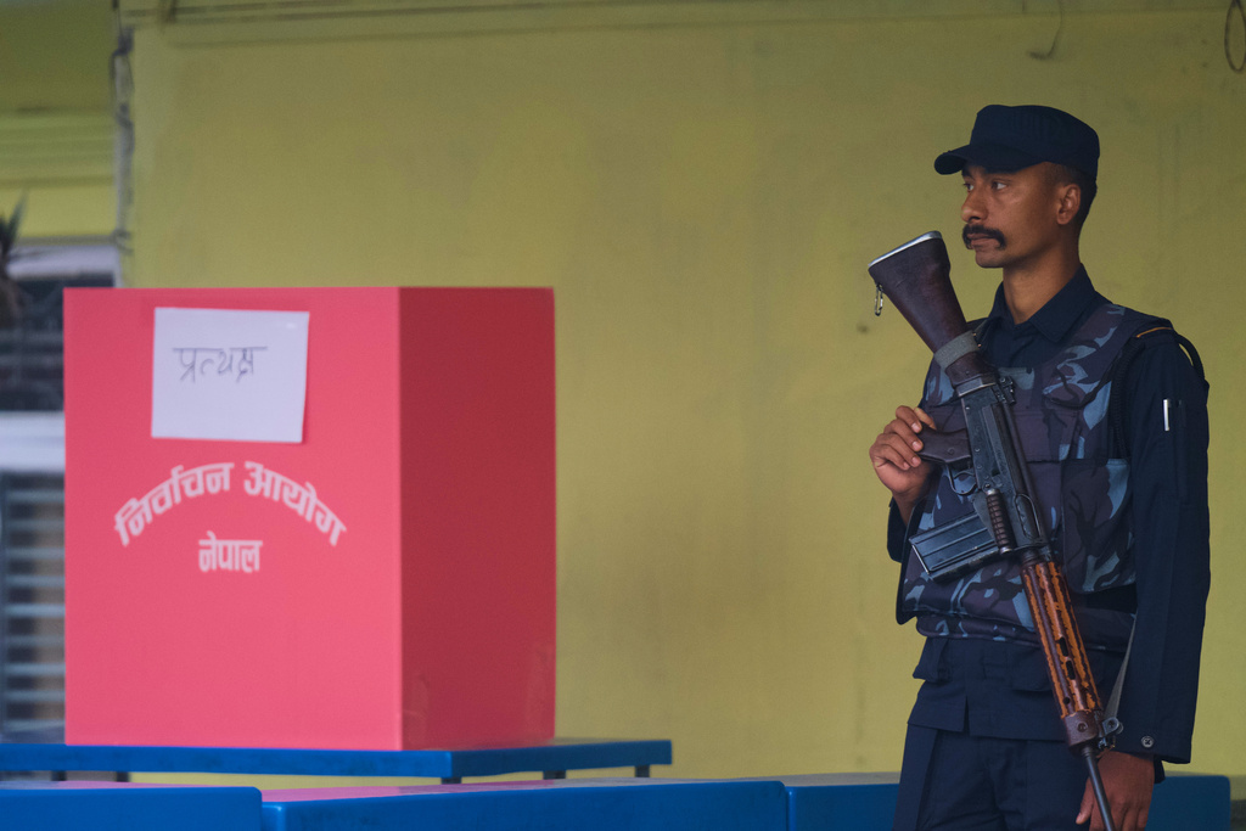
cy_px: 416
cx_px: 623
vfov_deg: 5.5
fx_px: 8723
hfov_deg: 8.2
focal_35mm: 252
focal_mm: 168
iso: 1600
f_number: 2.8
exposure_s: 1/1000
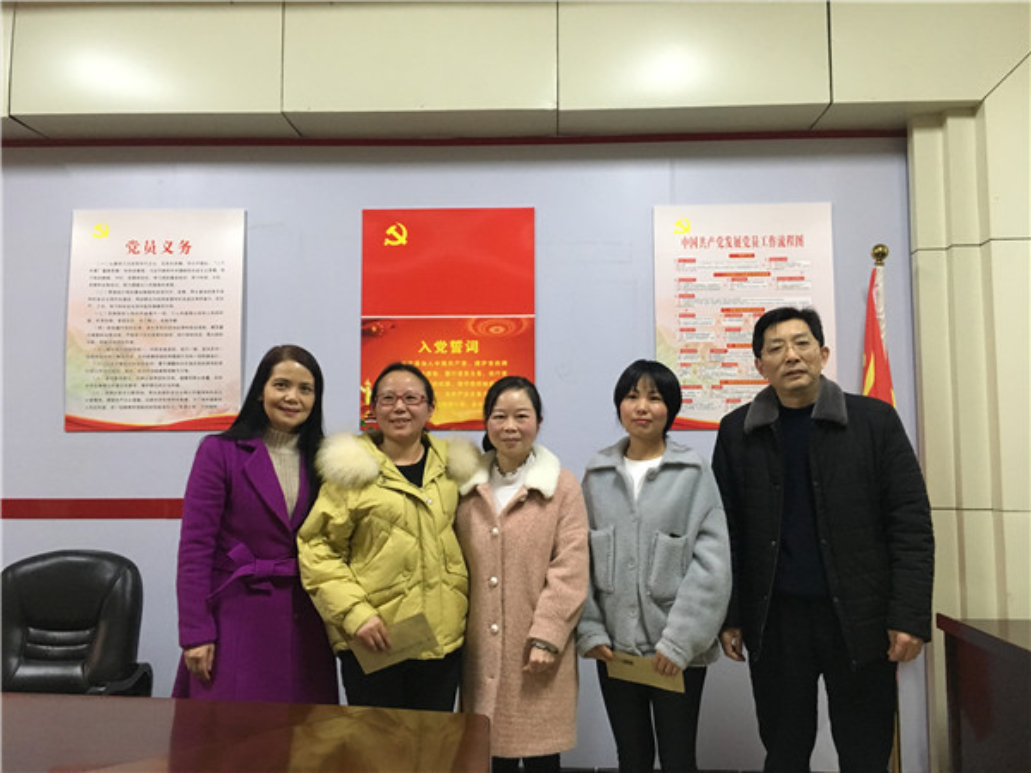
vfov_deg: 48.2
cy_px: 386
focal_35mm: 29
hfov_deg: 61.7
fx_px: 864
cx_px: 516
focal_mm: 4.15
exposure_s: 1/17
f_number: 2.2
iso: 200
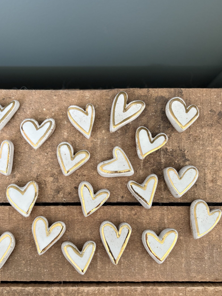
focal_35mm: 32
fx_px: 274
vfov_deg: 56.7
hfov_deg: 44.1
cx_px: 102
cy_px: 166
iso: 320
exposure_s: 1/60
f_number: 1.6
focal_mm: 5.96
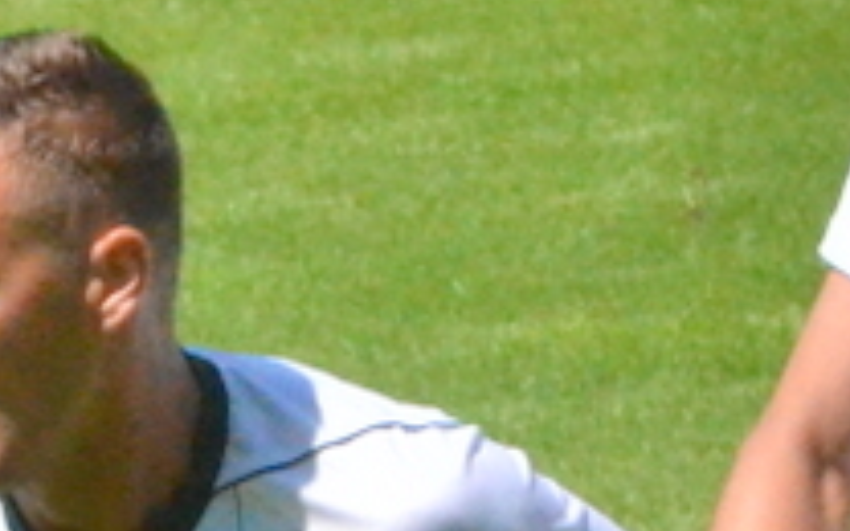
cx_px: 102
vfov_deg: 0.7
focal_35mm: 1935
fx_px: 44825
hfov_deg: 1.1
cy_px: 1150
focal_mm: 220
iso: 6400
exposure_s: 1/8000
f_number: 14
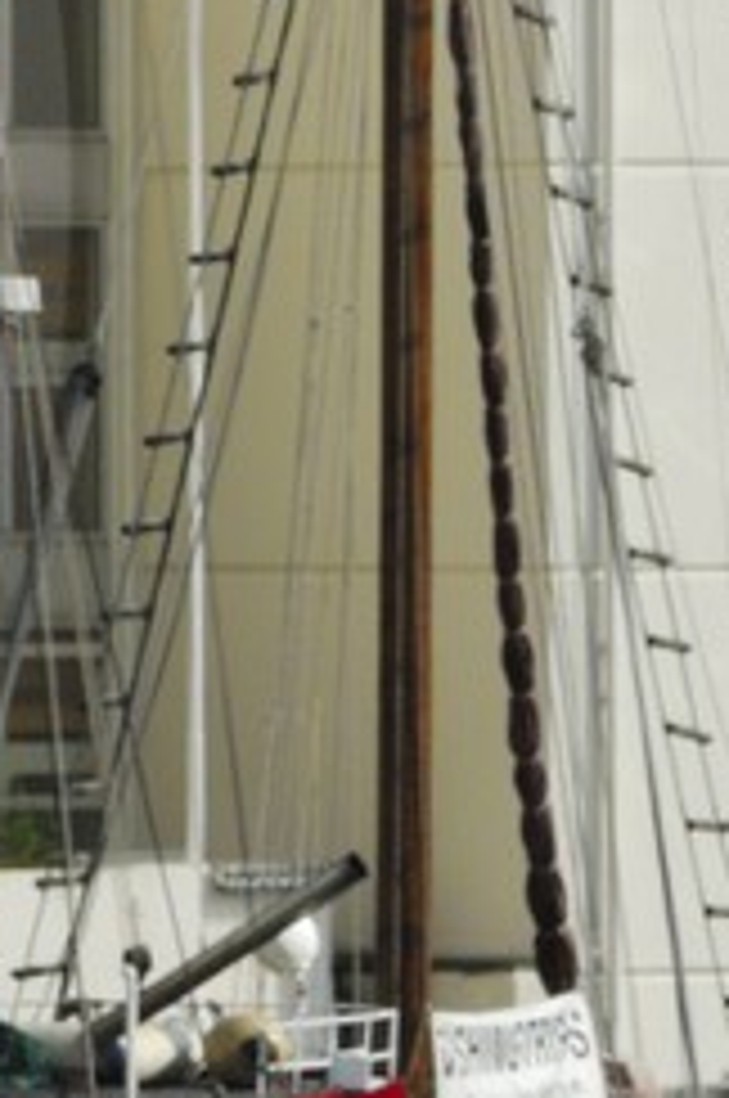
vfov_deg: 2.1
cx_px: -1318
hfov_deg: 1.4
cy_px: 194
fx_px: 29363
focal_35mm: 964
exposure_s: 1/160
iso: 100
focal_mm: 98
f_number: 11
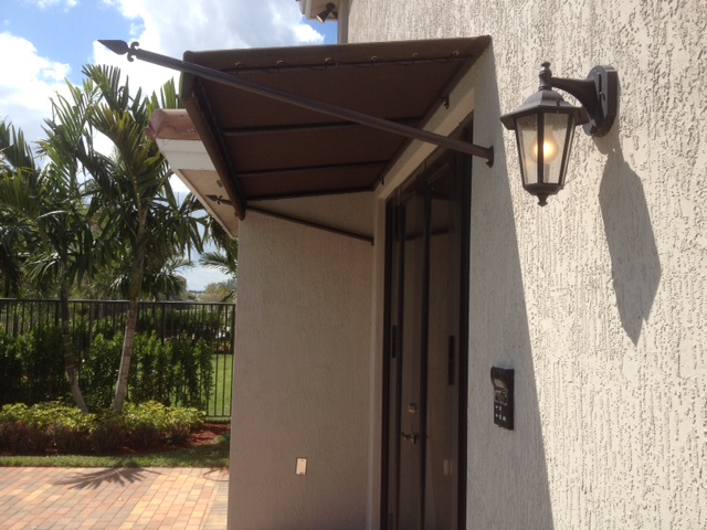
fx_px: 715
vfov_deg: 40.7
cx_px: 354
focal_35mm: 35
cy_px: 265
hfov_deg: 52.6
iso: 64
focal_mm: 4.28
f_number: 2.4
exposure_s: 1/1577
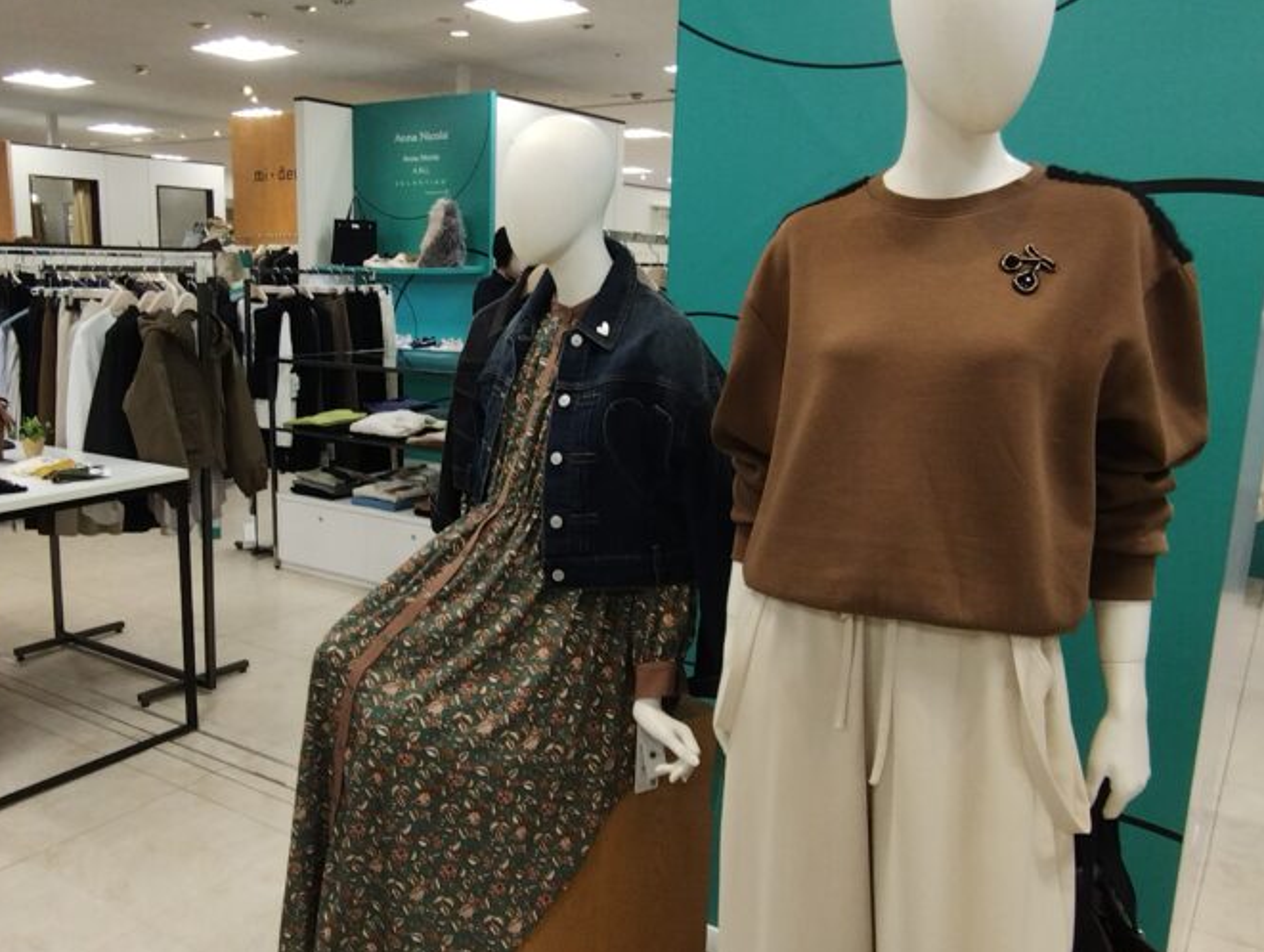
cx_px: 503
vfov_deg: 45.5
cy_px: 508
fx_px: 1134
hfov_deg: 57.8
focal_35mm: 31
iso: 134
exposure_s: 1/50
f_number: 2.2
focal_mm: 1.66
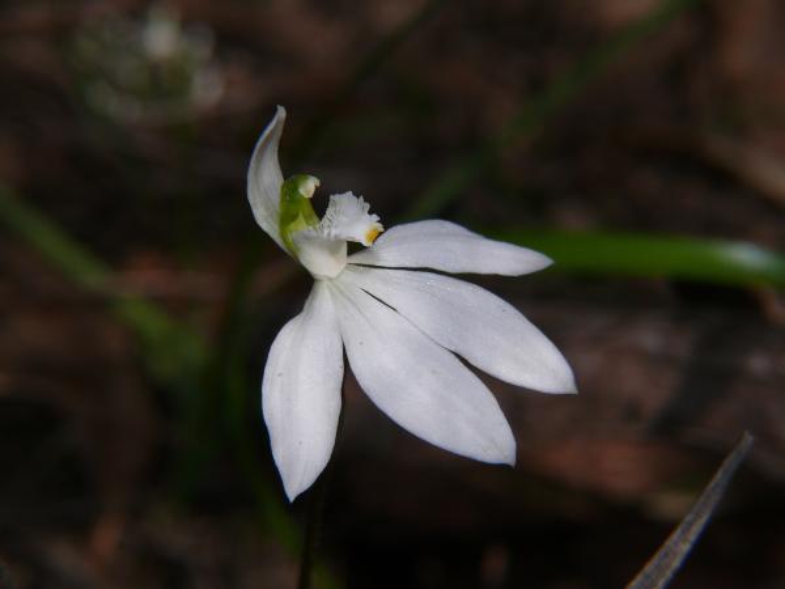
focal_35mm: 116
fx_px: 2631
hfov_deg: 17.0
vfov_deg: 12.8
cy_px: 294
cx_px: 392
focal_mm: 24.4
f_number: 8
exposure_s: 1/500
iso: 100
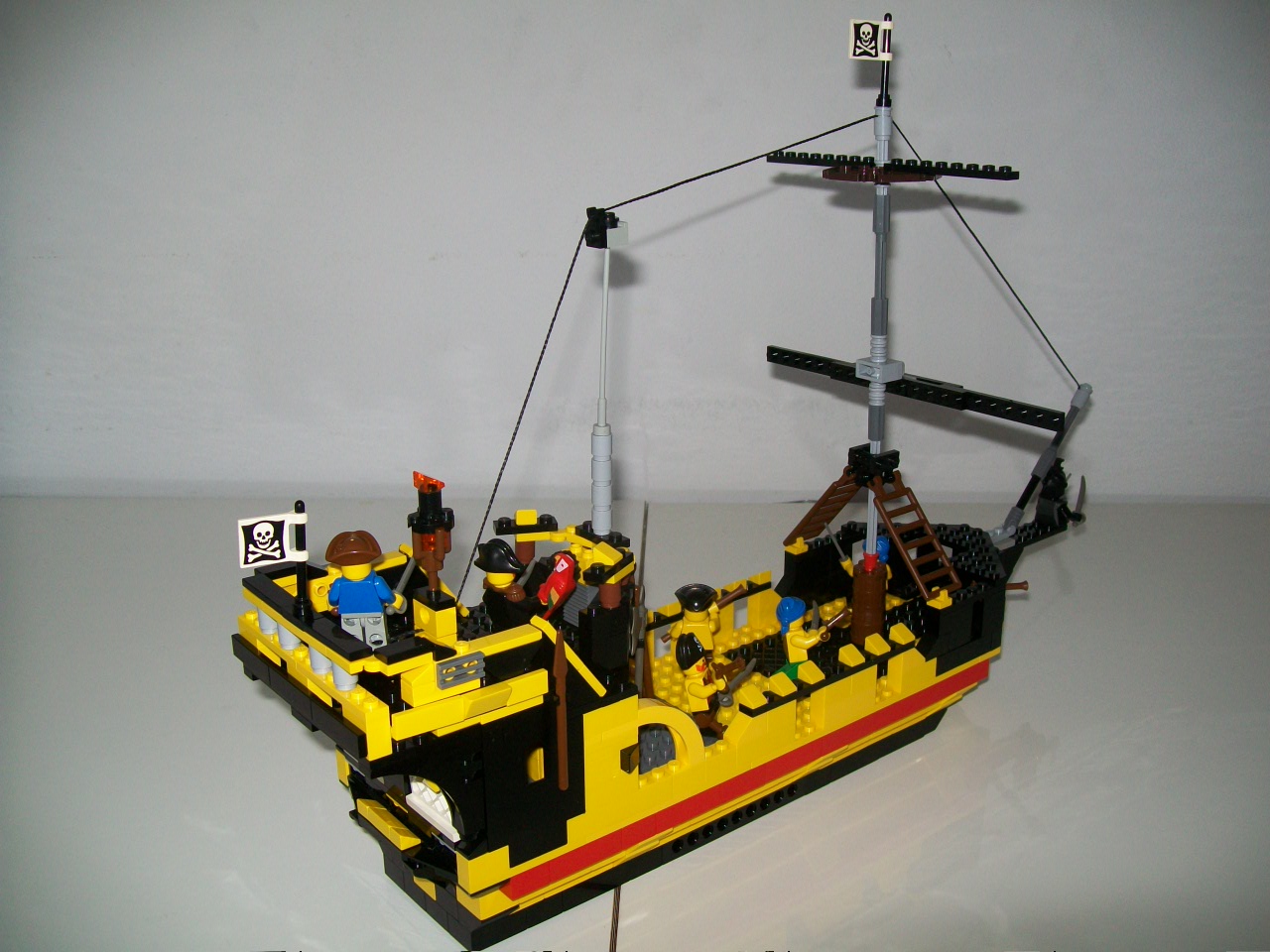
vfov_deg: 41.8
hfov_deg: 54.0
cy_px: 476
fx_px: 1247
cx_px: 635
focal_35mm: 34
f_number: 2.7
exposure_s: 1/60
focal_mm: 6.1
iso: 64
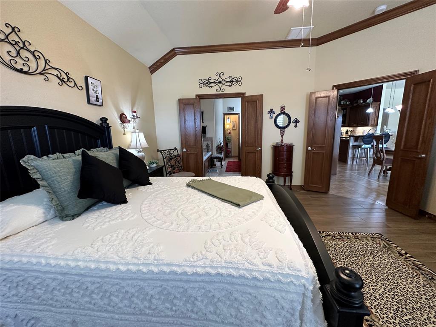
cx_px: 218
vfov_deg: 85.7
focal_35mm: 14
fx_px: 176
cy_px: 164
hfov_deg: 102.1
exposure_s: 1/60
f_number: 2.2
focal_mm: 2.22
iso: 200
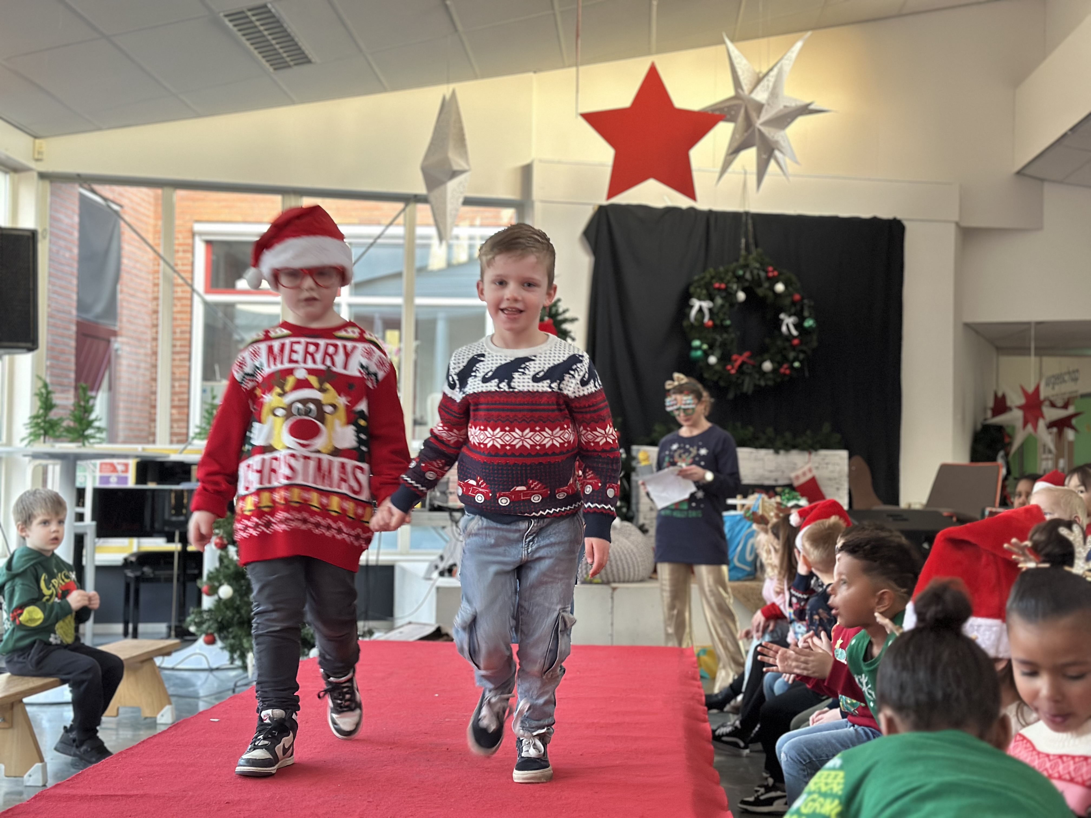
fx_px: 1513
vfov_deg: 30.3
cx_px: 546
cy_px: 409
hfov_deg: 39.7
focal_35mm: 48
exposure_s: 1/40
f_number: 1.78
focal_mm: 6.86
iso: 400
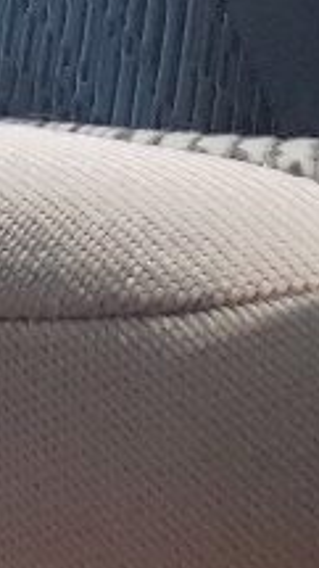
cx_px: -1142
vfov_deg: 9.1
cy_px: -827
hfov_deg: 4.9
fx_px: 3172
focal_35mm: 211
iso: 50
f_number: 1.5
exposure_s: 1/526
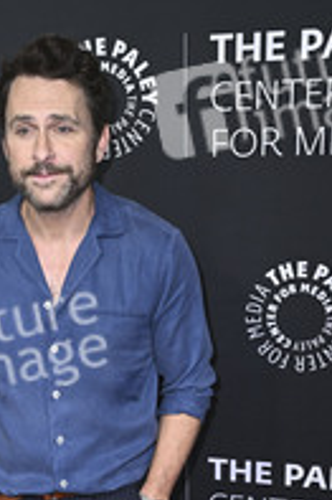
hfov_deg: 18.9
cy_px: 480
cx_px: 51
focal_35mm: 71
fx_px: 984
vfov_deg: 27.1
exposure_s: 1/200
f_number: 5.6
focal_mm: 35
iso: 1250
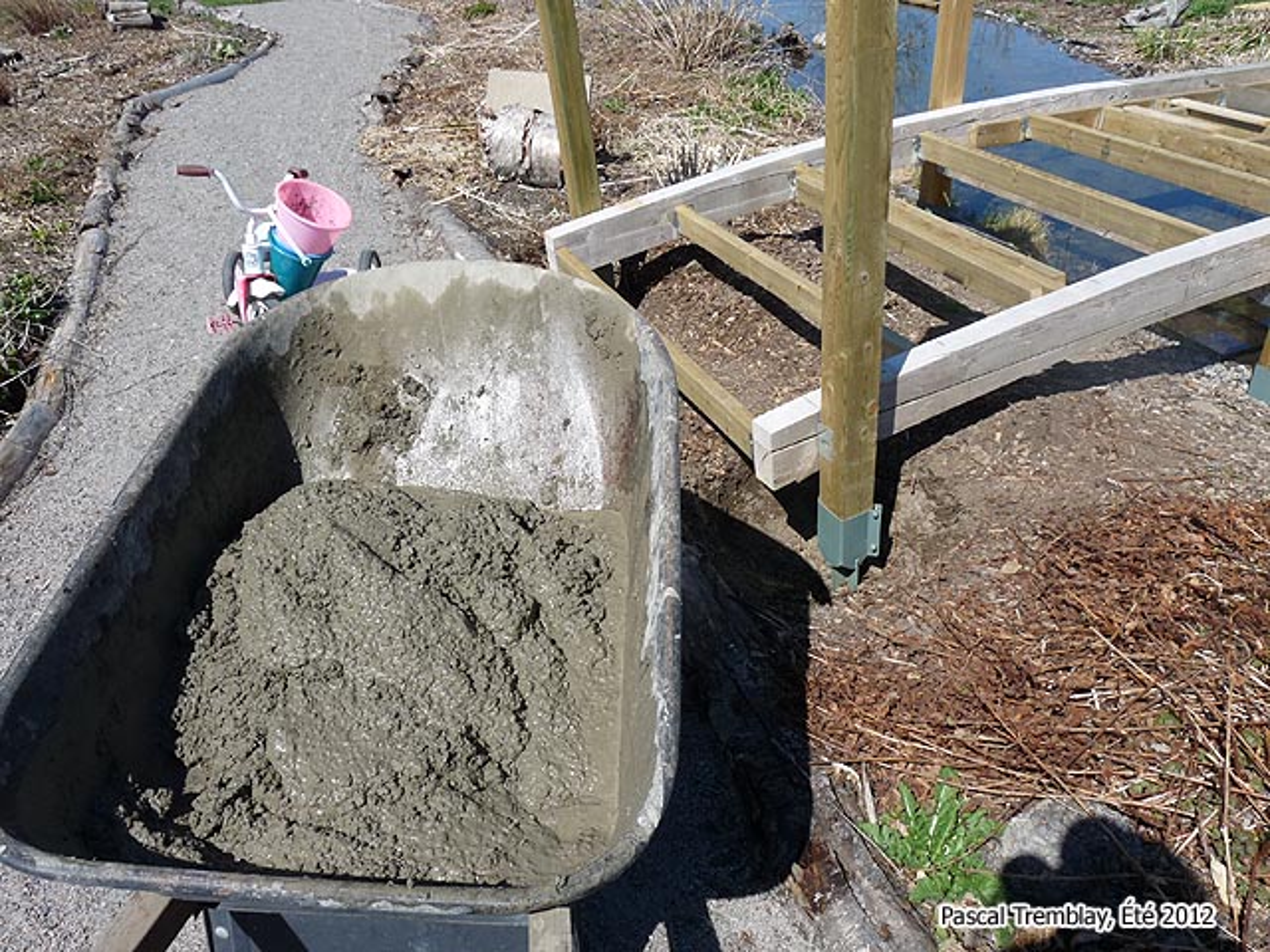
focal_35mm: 27
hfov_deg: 65.3
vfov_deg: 51.4
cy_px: 476
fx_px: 991
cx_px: 635
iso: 100
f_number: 5.6
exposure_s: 1/400
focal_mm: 4.8
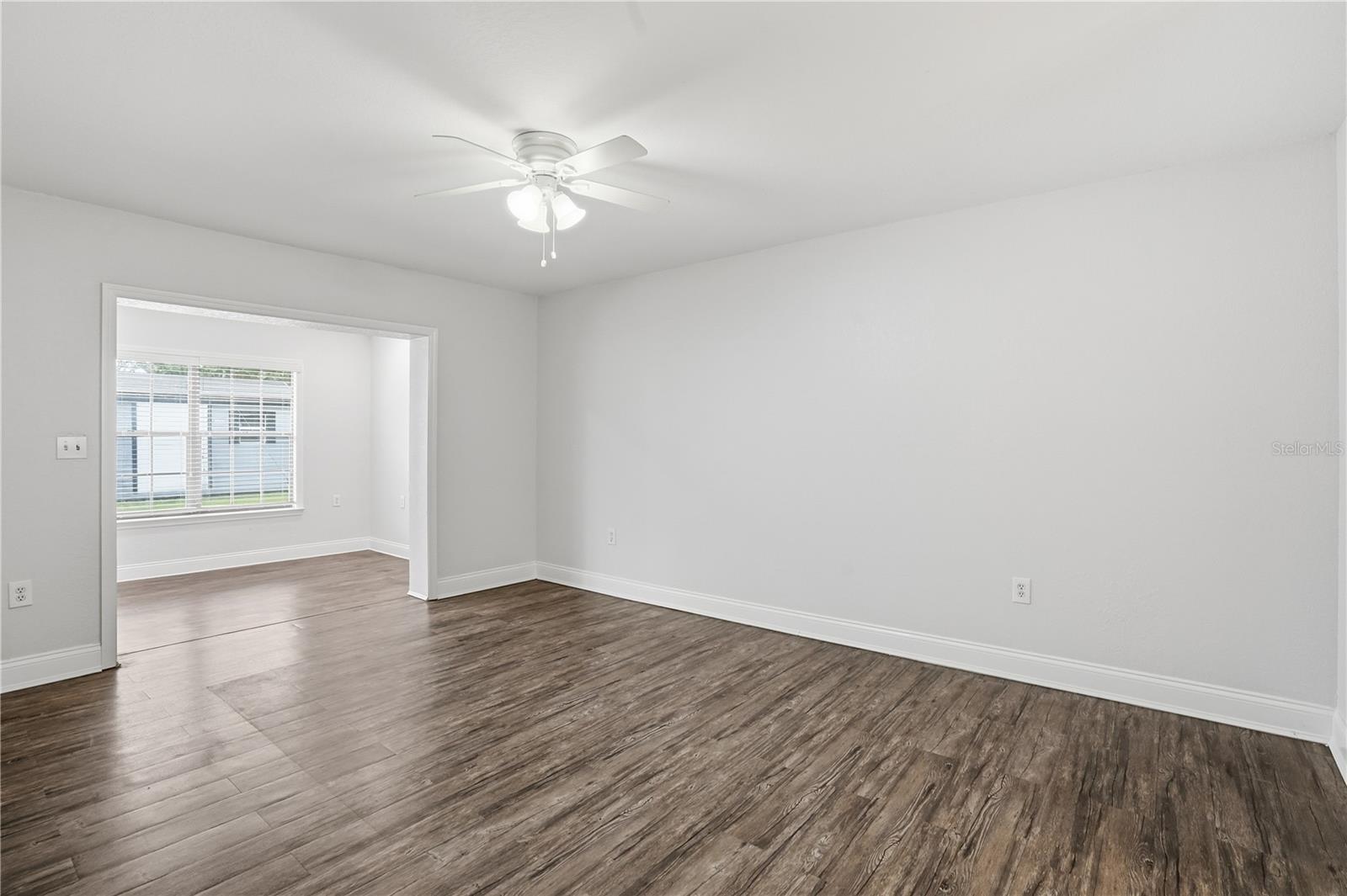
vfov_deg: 73.7
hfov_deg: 96.8
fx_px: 598
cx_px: 674
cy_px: 448
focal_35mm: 16
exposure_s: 1/125
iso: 1600
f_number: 9
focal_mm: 16
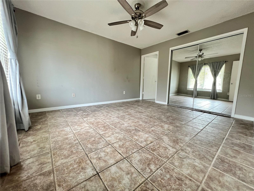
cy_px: 96
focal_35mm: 13
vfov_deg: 89.9
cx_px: 127
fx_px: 95
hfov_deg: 106.2
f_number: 1.8
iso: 250
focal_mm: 1.57
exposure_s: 1/60
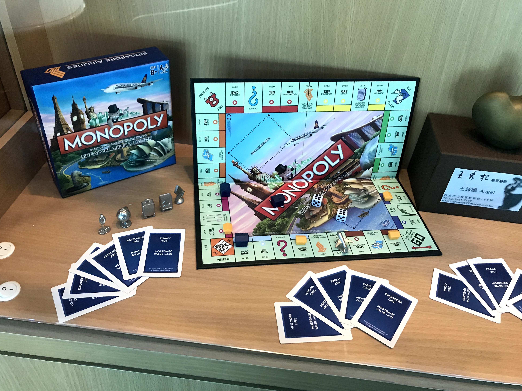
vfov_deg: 48.2
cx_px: 256
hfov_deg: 61.7
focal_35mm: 29
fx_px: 437
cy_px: 196
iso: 50
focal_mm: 3.99
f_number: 1.8
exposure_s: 1/15
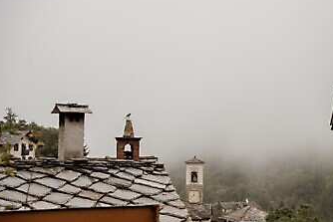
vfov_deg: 13.6
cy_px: 119
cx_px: 203
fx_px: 935
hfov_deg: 20.2
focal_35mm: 101
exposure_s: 1/500
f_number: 4.5
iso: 80
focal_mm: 75
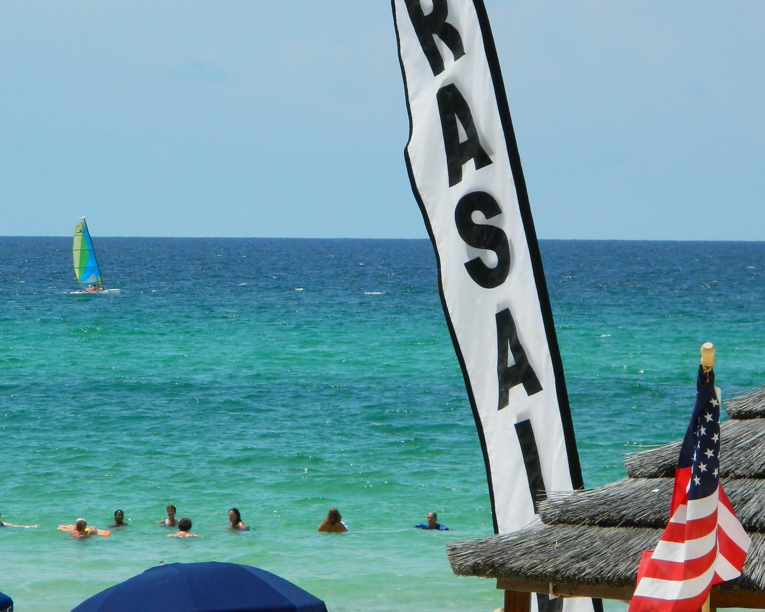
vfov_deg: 6.3
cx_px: 391
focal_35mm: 247
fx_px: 5593
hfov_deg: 7.8
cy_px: 255
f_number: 4.9
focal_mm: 27
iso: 80
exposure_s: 1/800
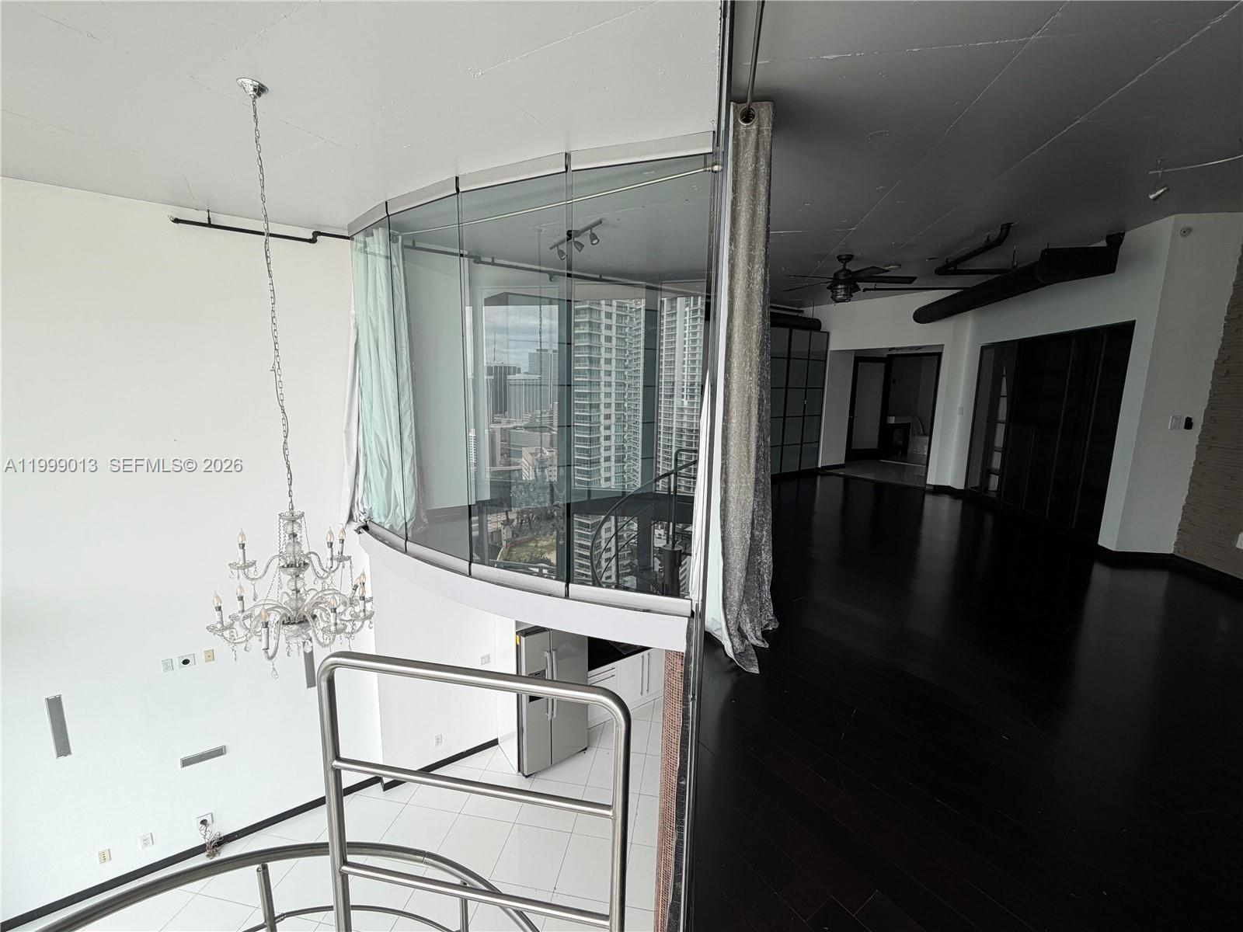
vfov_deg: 85.7
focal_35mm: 14
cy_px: 466
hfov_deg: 102.1
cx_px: 622
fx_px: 503
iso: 40
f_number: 2.2
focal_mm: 2.22
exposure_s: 1/239
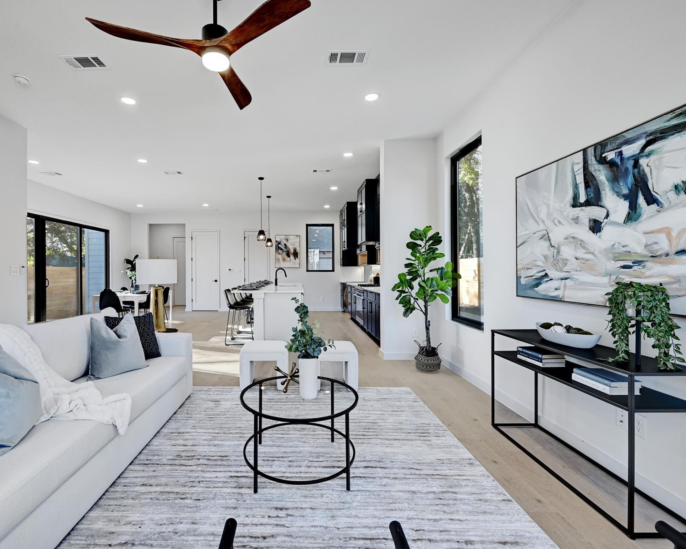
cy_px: 272
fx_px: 325
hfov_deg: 92.4
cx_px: 292
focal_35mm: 16
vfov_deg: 80.4
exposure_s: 1/13
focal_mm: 14
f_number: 10
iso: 400
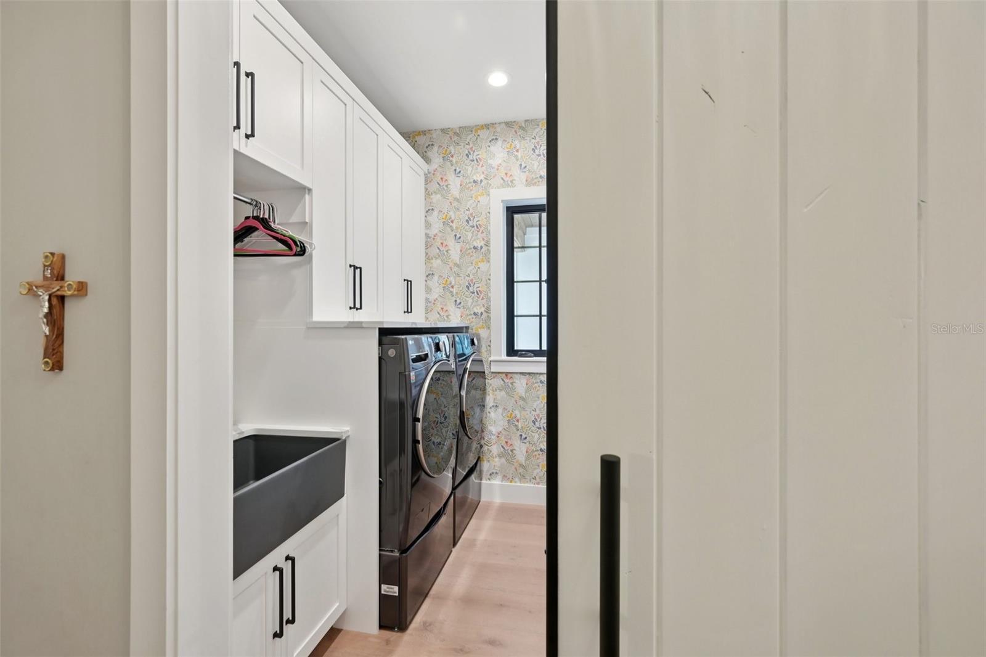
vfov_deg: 81.2
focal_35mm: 14
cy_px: 328
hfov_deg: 104.3
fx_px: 383
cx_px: 493
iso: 400
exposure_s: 1/20
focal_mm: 14
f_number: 8
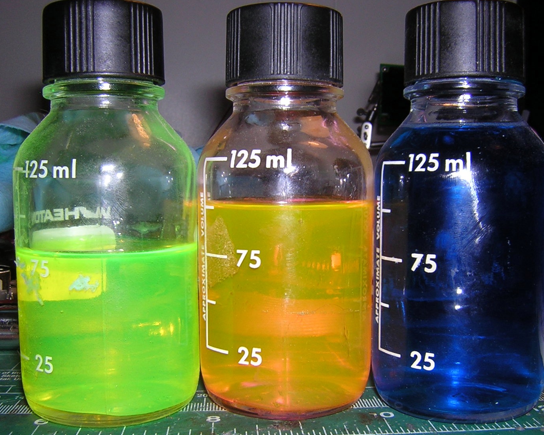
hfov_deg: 44.8
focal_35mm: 41
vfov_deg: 36.5
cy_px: 230
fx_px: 660
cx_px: 284
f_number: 5.2
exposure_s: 1/60.1
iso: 100
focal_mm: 4.7
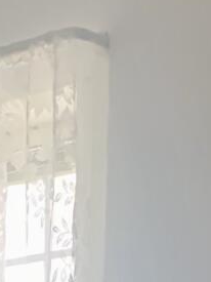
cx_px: 369
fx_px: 1537
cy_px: 784
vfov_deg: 8.9
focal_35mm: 189
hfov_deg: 7.6
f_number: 1.8
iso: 250
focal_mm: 4.25
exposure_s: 1/60
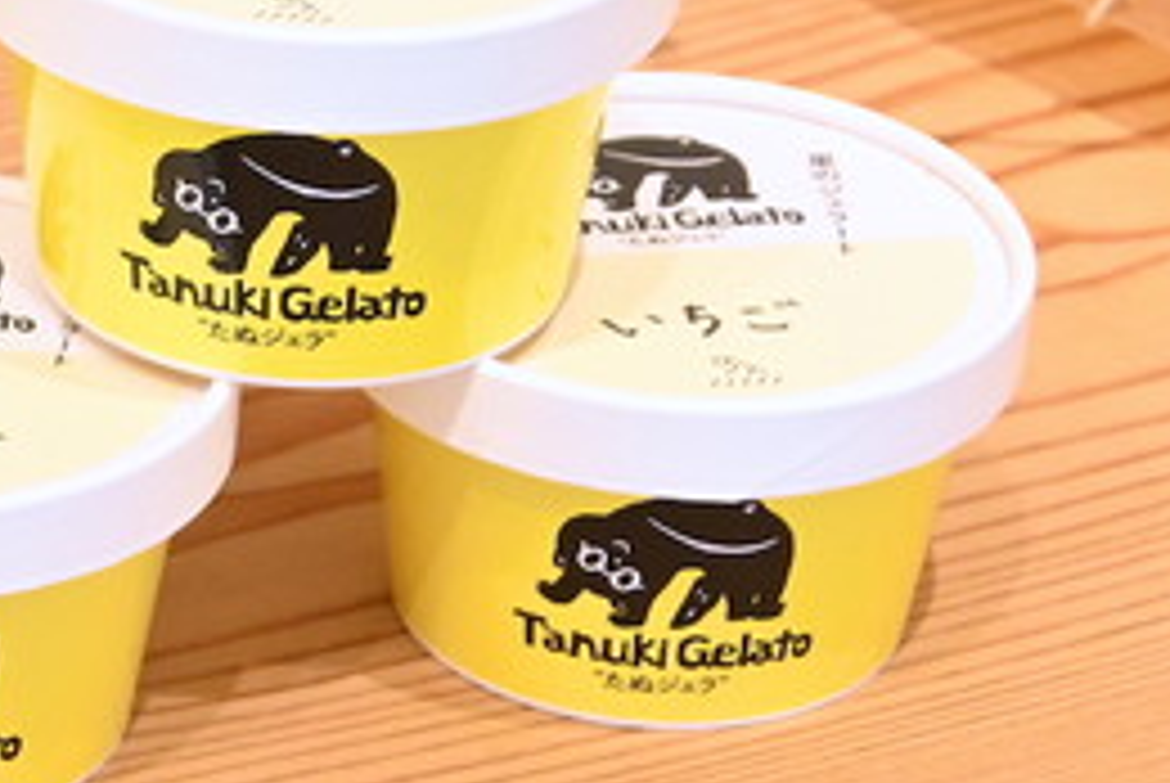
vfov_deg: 6.4
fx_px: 7028
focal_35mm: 216
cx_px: -441
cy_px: 468
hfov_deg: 9.3
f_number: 6.3
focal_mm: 50
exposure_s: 1/80
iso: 3200
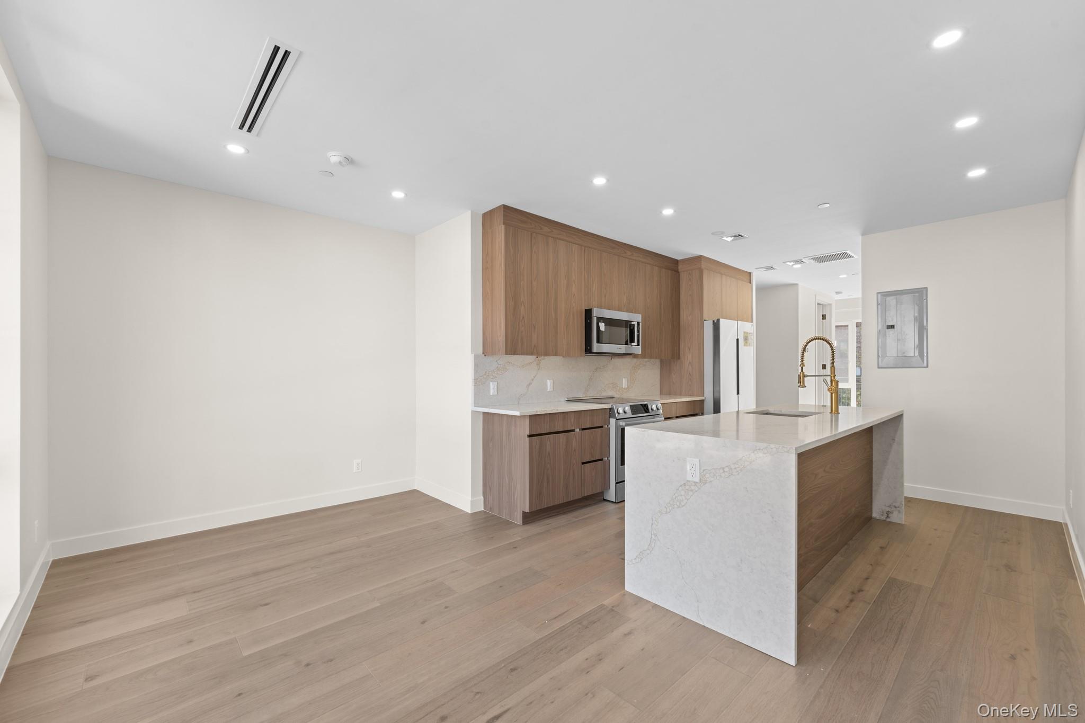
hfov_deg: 104.3
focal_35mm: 14
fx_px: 422
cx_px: 542
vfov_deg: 81.2
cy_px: 362
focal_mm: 14
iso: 250
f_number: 10
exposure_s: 1/3
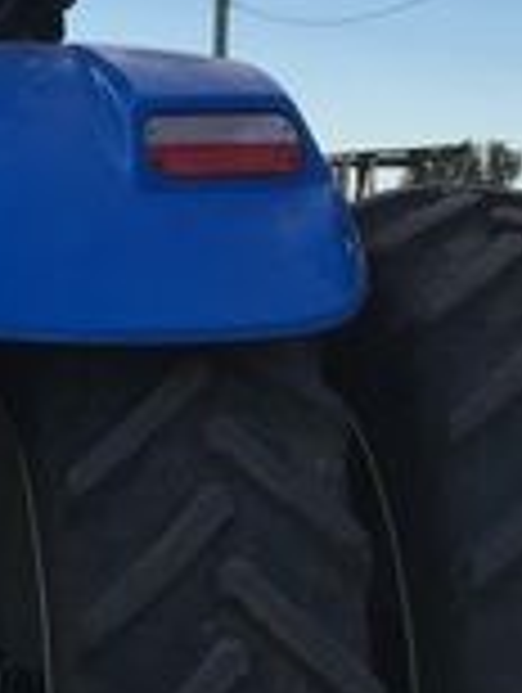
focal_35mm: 124
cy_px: 493
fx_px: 2486
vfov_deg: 15.8
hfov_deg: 11.5
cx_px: -261
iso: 25
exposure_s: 1/605
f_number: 2.2
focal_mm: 4.15
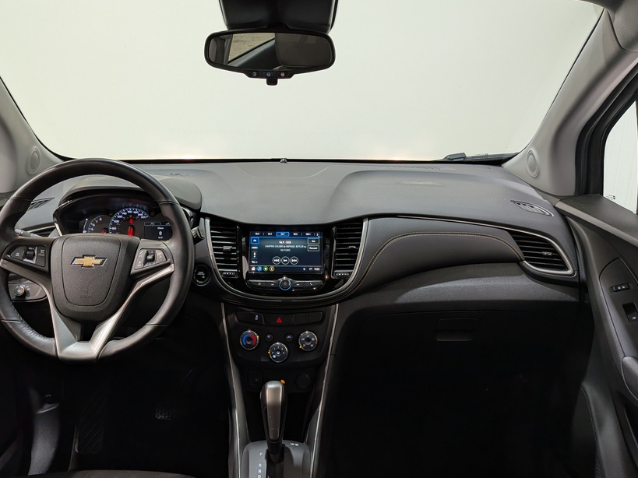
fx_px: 553
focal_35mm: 30
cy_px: 254
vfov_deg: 46.8
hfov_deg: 59.9
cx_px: 287
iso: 40
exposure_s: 1/24
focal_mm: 4.53
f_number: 1.7
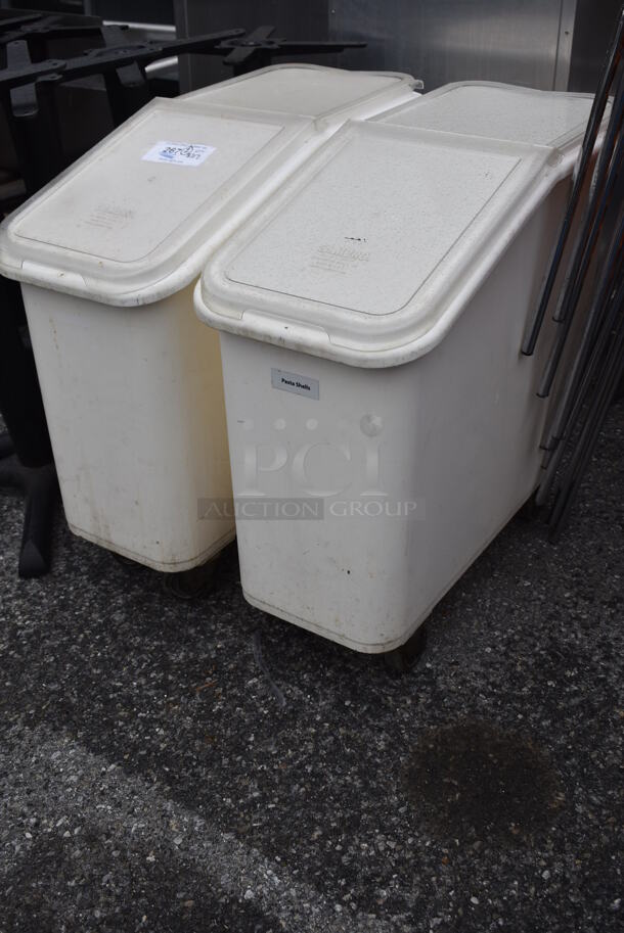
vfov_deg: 51.3
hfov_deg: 35.5
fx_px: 973
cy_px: 466
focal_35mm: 38
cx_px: 312
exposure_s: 1/250
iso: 200
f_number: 5.6
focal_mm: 25
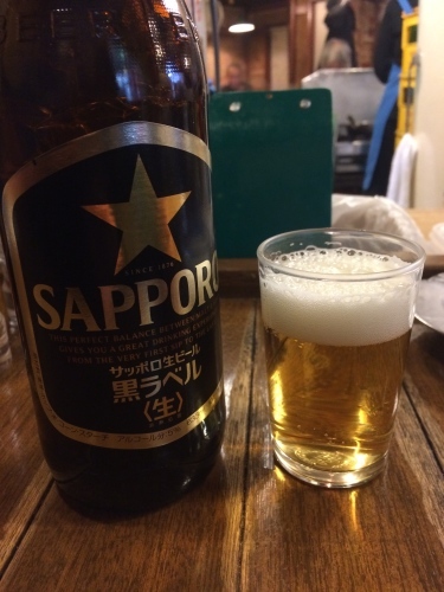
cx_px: 222
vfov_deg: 61.7
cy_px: 296
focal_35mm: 29
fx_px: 496
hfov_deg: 48.2
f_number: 2.2
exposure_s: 1/20
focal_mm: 4.15
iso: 250
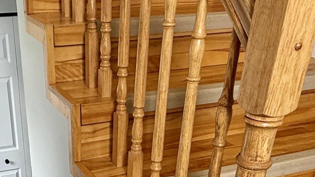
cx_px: 94
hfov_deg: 37.9
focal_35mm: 54
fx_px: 451
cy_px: 238
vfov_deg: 20.1
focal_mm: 2.22
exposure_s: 1/99
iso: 200
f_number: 2.2
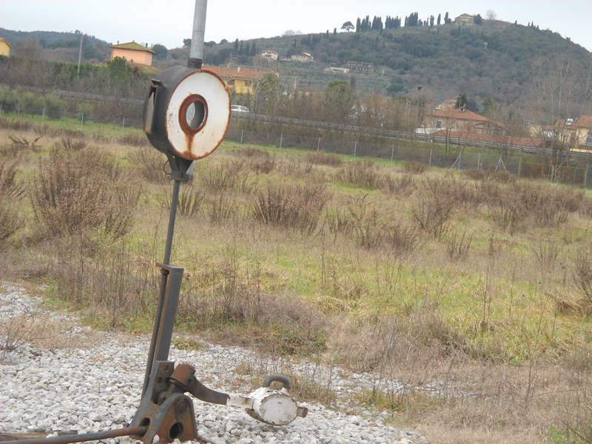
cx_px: 296
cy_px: 222
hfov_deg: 21.8
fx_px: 1539
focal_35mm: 90
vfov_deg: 16.4
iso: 64
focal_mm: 14.9
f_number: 4.8
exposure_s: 1/76
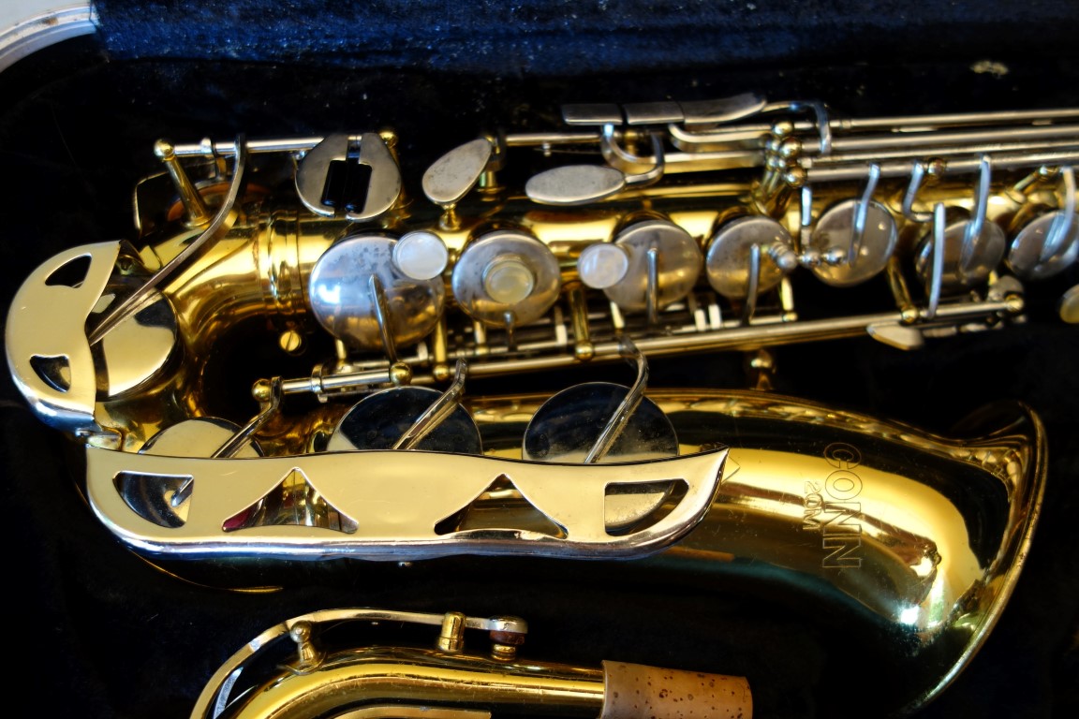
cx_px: 540
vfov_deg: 46.4
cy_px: 360
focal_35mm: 28
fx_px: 839
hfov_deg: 65.5
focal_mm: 10.4
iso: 200
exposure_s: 1/100
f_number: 1.8
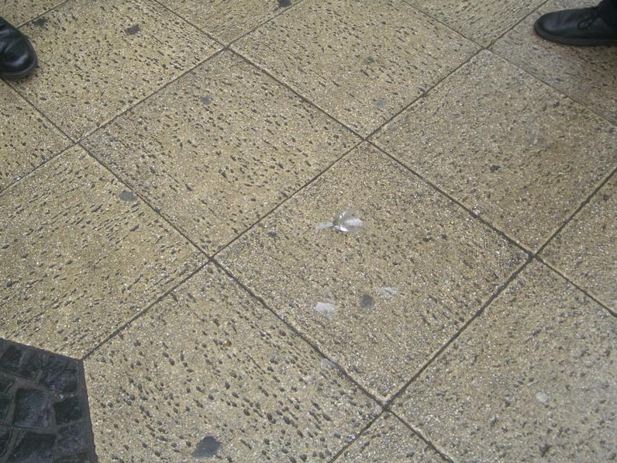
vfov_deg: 32.2
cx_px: 287
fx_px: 802
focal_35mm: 45
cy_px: 227
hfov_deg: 42.1
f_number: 2.6
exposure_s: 1/125
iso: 50
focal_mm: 5.8
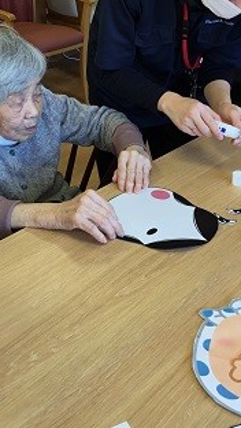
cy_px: 181
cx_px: 100
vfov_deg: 39.0
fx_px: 601
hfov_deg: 22.7
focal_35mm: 53
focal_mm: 3.3
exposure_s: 1/60
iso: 32
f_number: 2.4
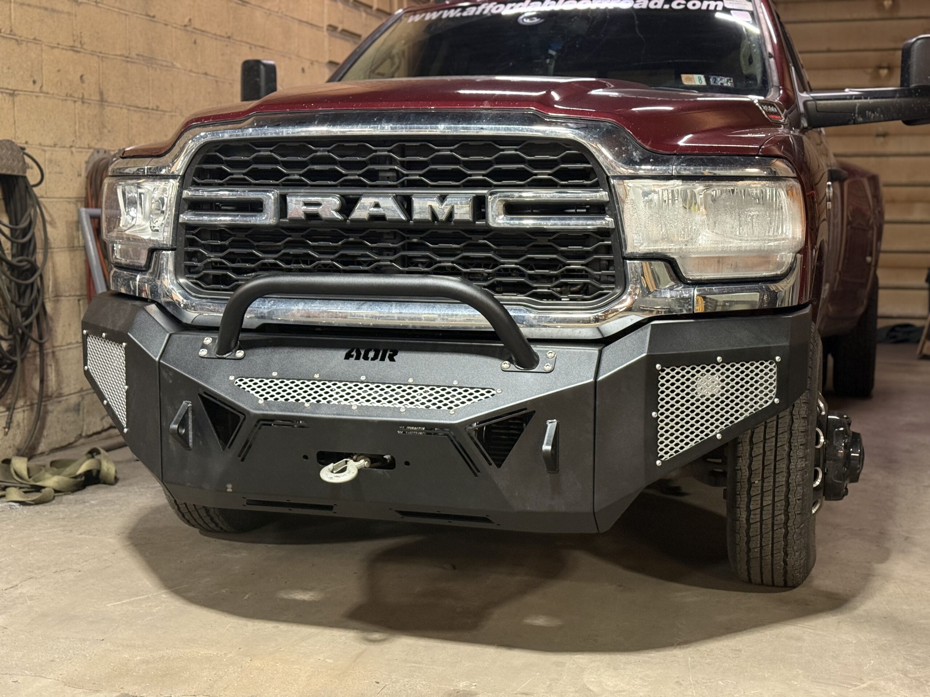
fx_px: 1290
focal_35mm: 48
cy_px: 348
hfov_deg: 39.7
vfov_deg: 30.3
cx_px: 465
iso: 320
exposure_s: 1/40
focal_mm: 6.76
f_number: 1.78
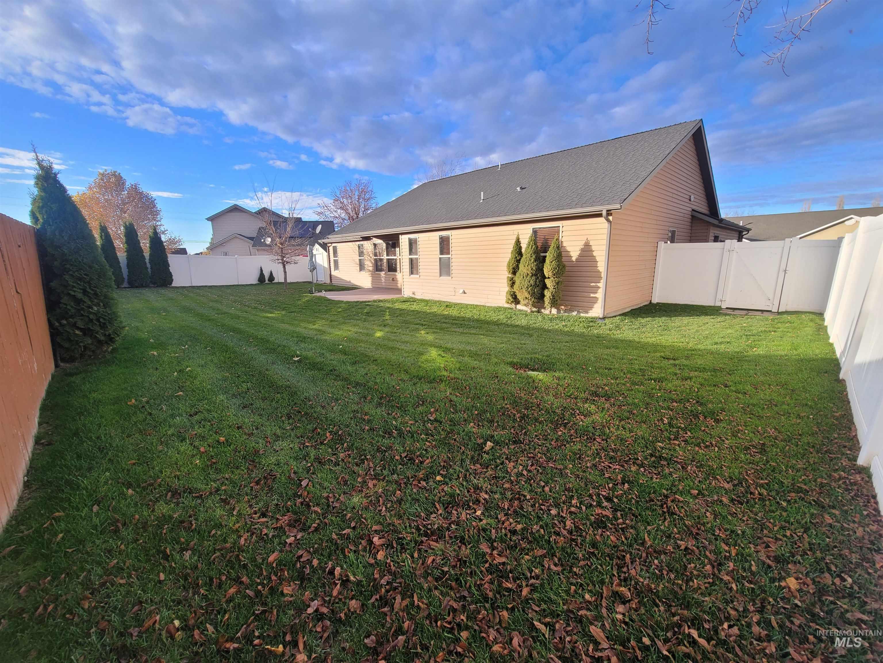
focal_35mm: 13
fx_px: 332
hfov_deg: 106.2
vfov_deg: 89.9
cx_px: 442
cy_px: 332
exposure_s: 1/566
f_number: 2.2
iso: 64
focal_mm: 2.2
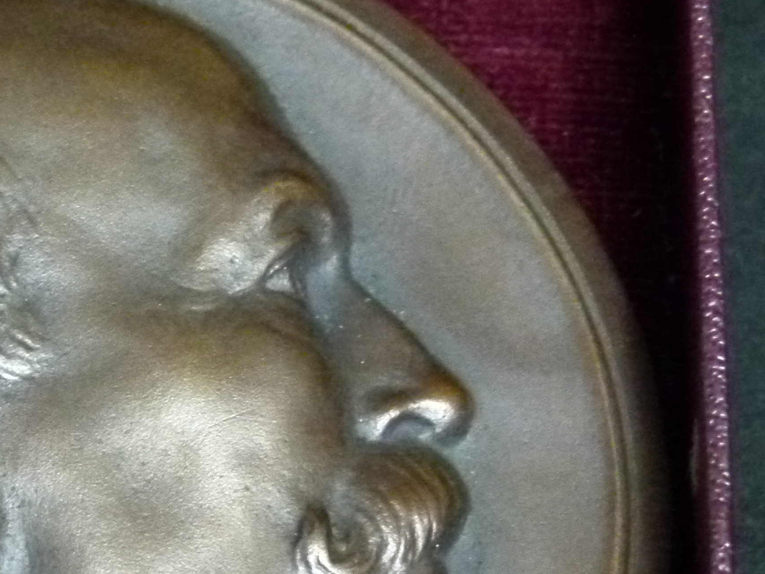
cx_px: 67
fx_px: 5613
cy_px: 452
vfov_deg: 5.8
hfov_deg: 7.8
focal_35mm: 254
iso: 800
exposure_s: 1/30
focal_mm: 18.2
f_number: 3.5
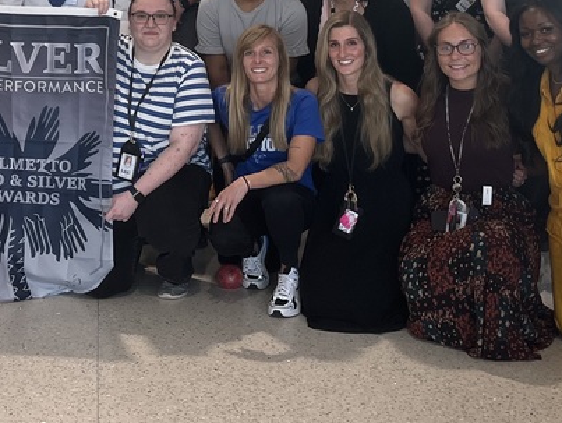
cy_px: -34
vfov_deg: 21.2
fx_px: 1072
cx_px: 153
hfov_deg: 29.0
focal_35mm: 66
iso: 80
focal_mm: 5.1
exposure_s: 1/120
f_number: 1.6
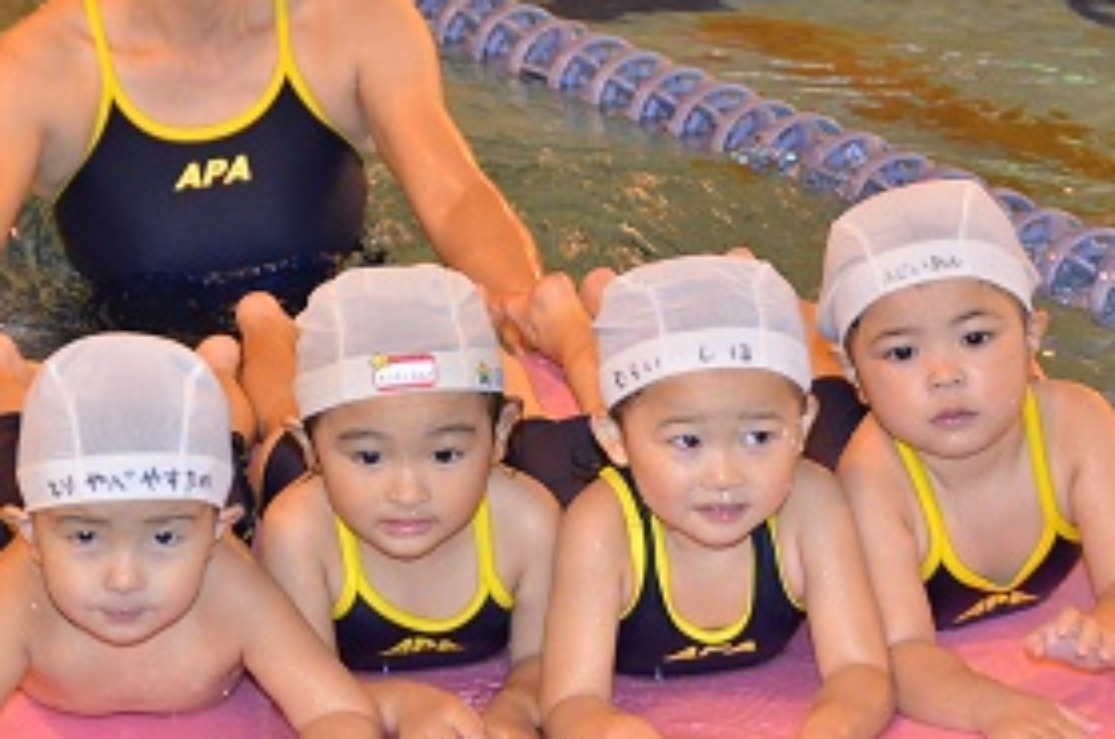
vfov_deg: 7.3
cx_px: 472
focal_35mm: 188
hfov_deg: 11.0
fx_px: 5813
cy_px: 274
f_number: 6.3
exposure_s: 1/80
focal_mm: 70
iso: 1000
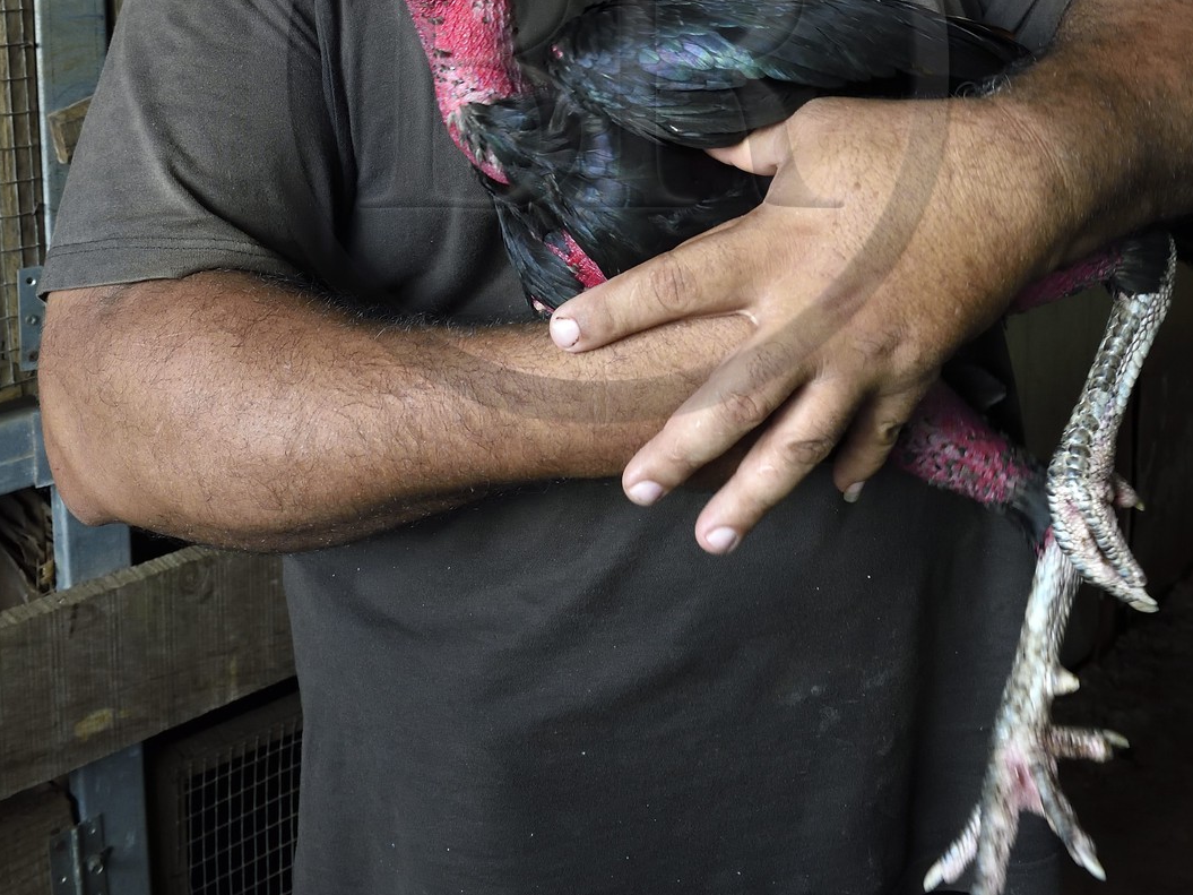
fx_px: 1206
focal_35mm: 35
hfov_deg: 52.6
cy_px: 70
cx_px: 599
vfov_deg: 37.7
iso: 3200
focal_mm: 24
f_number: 9
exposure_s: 1/100
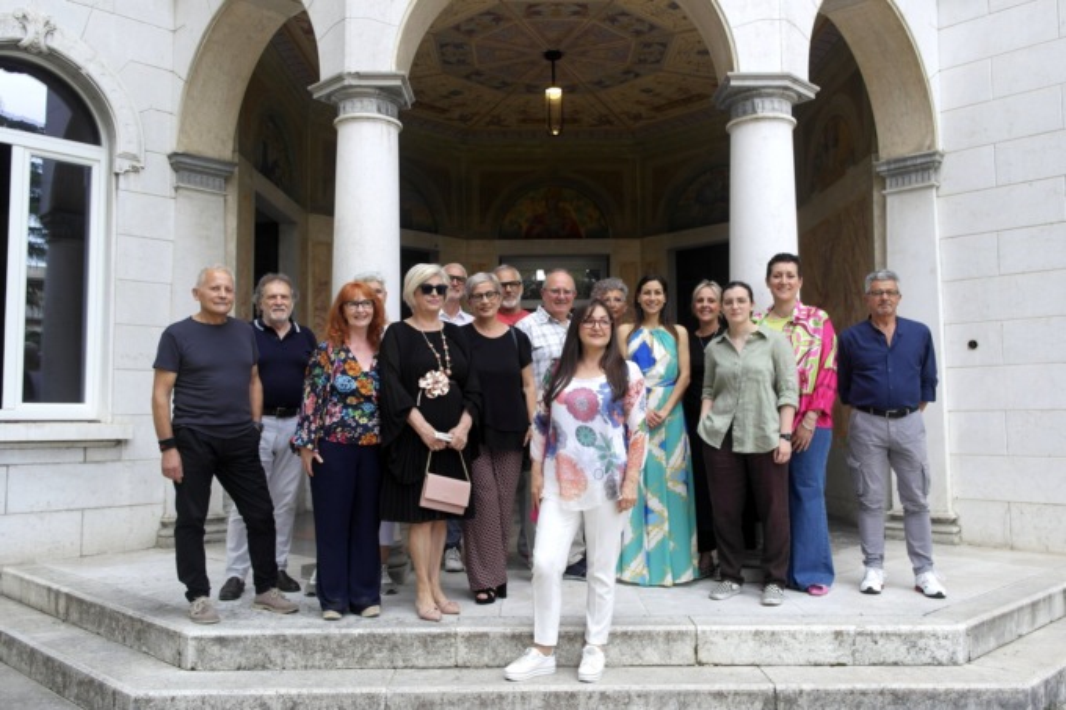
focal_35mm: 30
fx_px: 888
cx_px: 533
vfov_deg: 43.6
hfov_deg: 61.9
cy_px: 355
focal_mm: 20
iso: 100
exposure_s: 1/80
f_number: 4
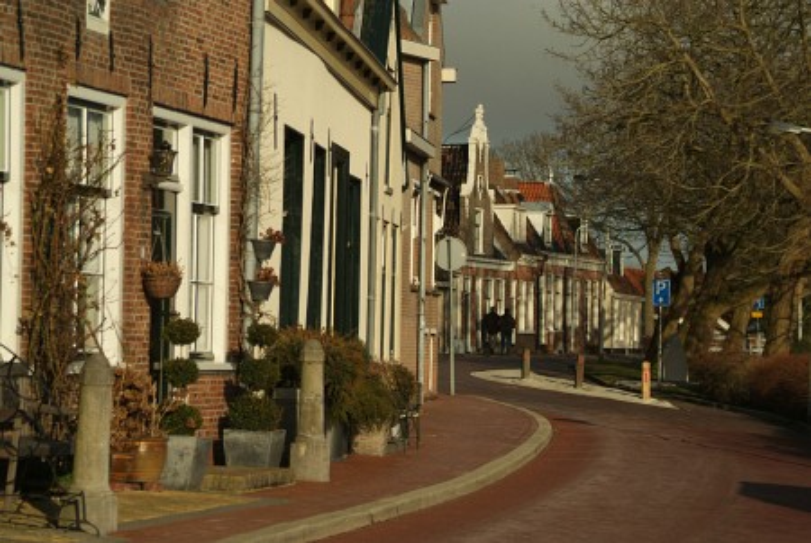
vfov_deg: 11.2
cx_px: 406
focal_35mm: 123
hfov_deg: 16.6
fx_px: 2774
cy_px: 272
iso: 200
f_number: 5.3
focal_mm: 82
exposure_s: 1/1500
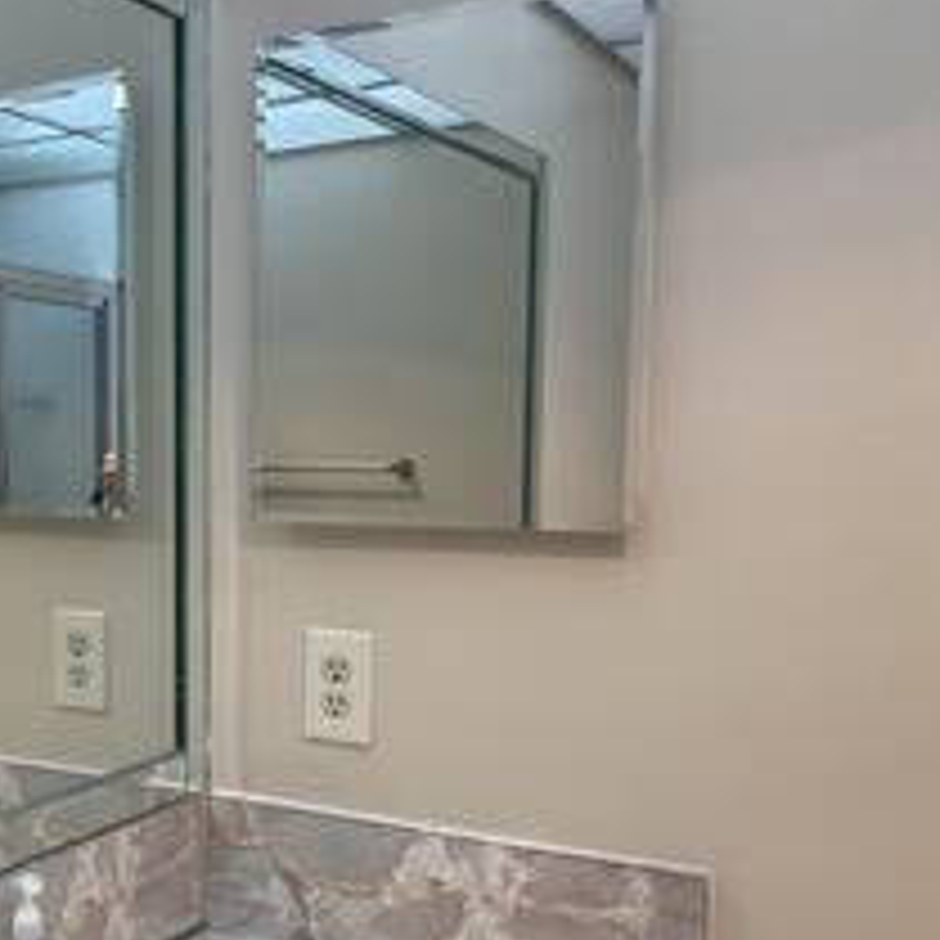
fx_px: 1352
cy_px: 585
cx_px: 139
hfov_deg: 36.5
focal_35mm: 44
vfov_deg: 38.1
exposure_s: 1/120
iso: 50
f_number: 1.6
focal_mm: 4.2
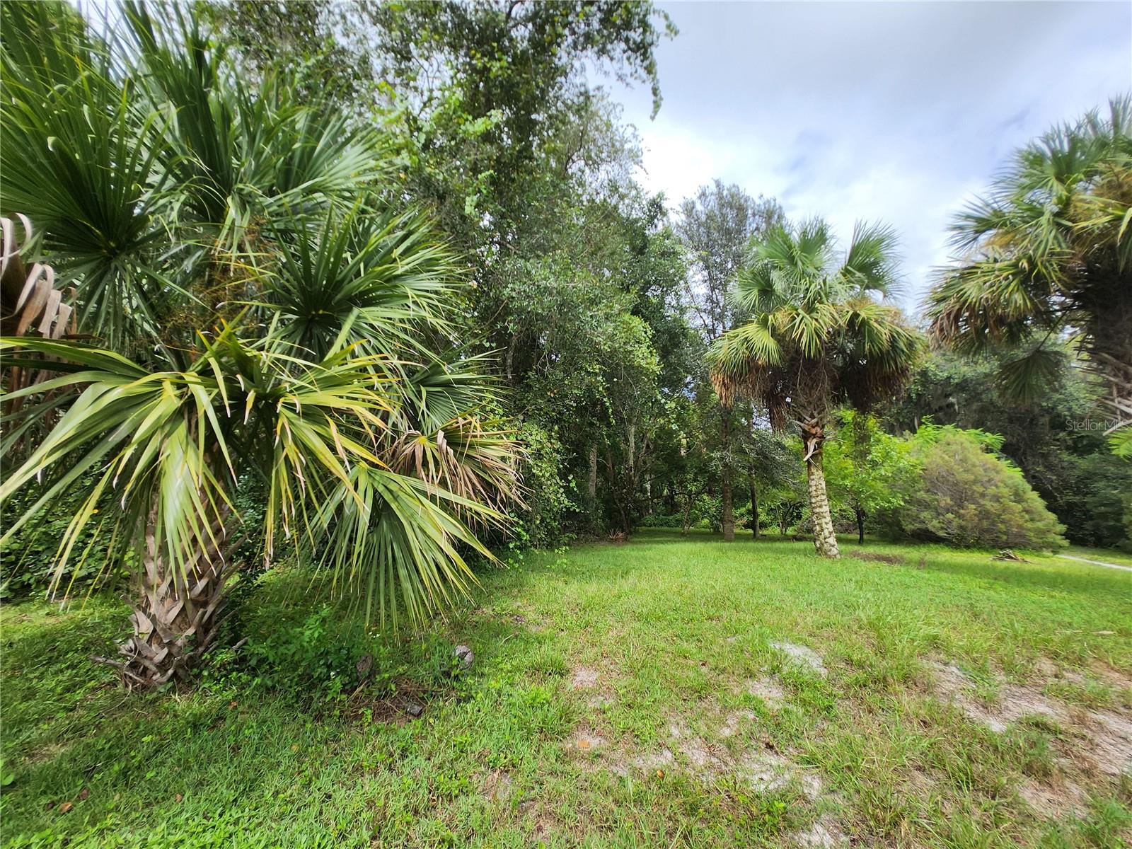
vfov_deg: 89.9
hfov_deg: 106.2
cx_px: 566
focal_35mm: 13
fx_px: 425
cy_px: 424
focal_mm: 1.74
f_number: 2.2
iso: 32
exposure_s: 1/604
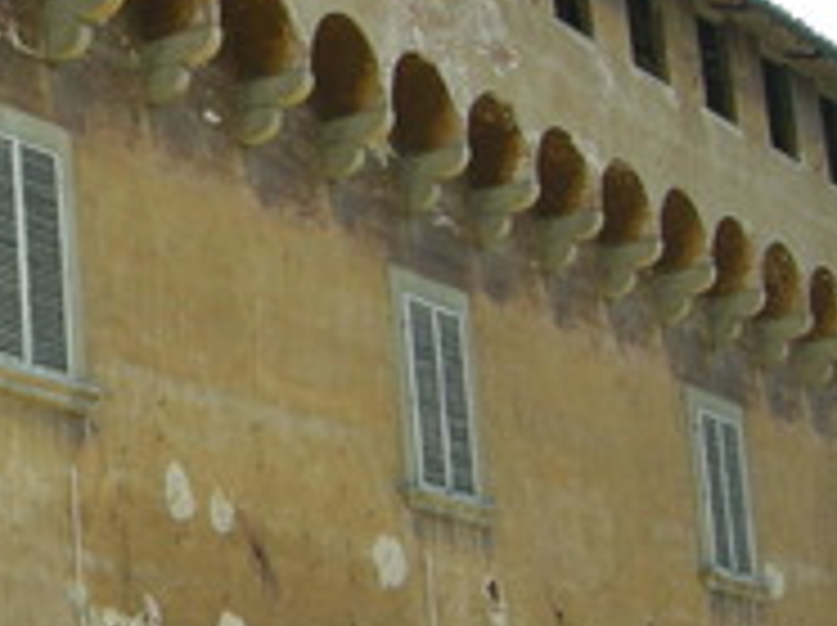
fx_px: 2994
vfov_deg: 11.9
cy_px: 401
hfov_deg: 14.9
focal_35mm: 124
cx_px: -369
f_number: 4.3
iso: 64
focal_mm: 7.5
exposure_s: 1/133
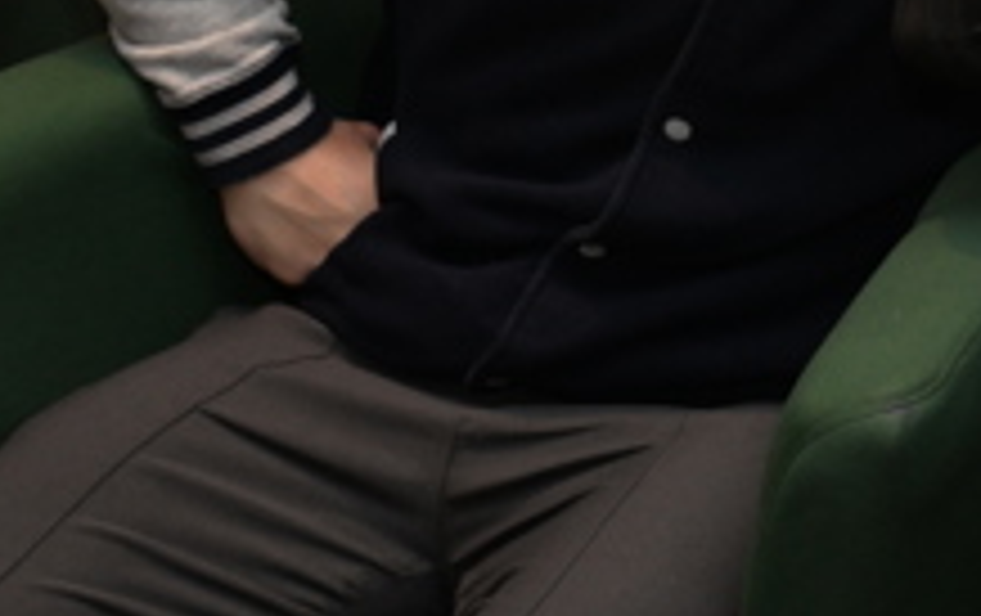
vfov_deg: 12.5
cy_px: -63
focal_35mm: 103
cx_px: 1143
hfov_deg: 19.1
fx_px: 2758
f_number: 4.5
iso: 2500
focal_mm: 32
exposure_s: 1/160
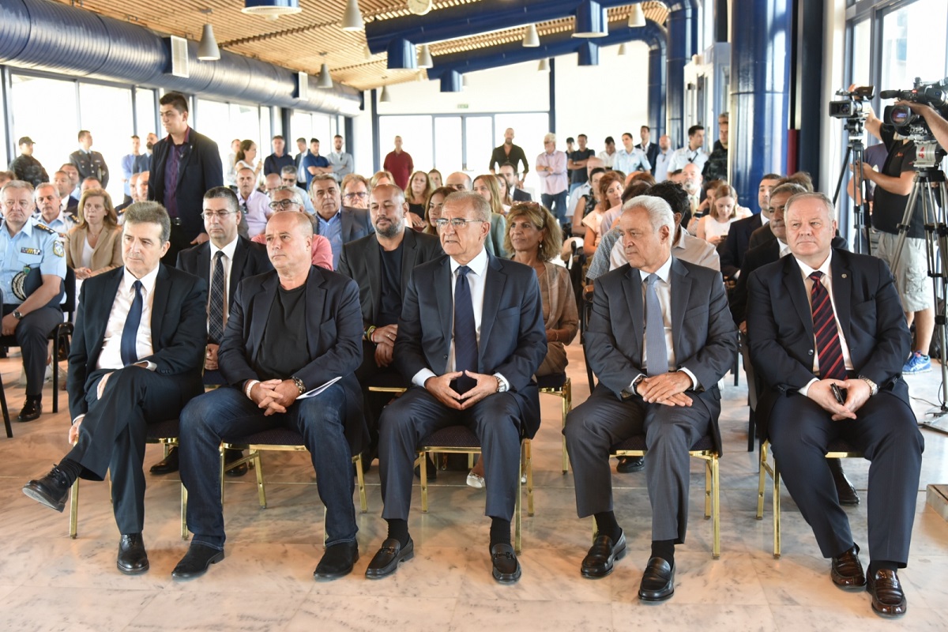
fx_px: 1159
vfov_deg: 30.5
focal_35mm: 44
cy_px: 316
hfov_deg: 44.5
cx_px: 474
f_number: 4.5
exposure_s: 1/100
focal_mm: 44
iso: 1000
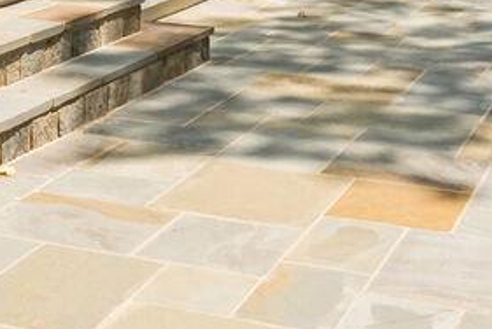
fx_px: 1177
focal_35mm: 86
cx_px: 214
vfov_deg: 14.8
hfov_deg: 23.6
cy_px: -164
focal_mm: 14
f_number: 8
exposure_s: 1/250
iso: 200
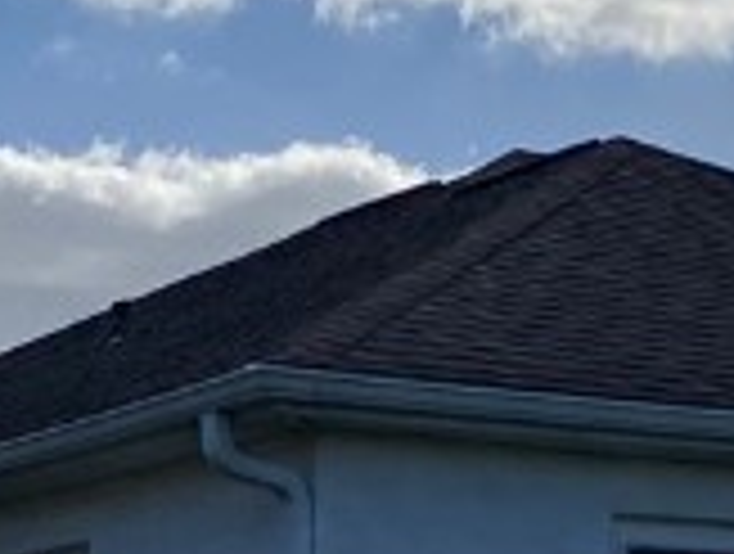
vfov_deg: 9.0
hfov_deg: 12.0
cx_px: 630
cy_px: 766
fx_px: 3464
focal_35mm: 163
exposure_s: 1/7194
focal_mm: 4.25
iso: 32
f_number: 1.8
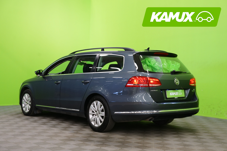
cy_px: 76
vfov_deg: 26.0
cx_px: 114
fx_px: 328
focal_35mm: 52
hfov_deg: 38.2
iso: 1250
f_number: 5.6
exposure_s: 1/15
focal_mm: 52
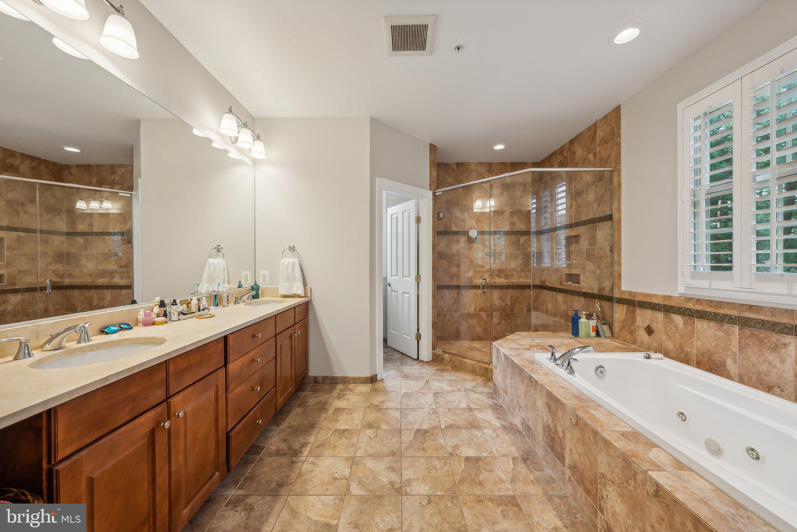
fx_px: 288
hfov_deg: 108.3
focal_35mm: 13
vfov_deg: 85.5
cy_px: 266
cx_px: 398
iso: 640
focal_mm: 13
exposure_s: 1/60
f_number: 7.1
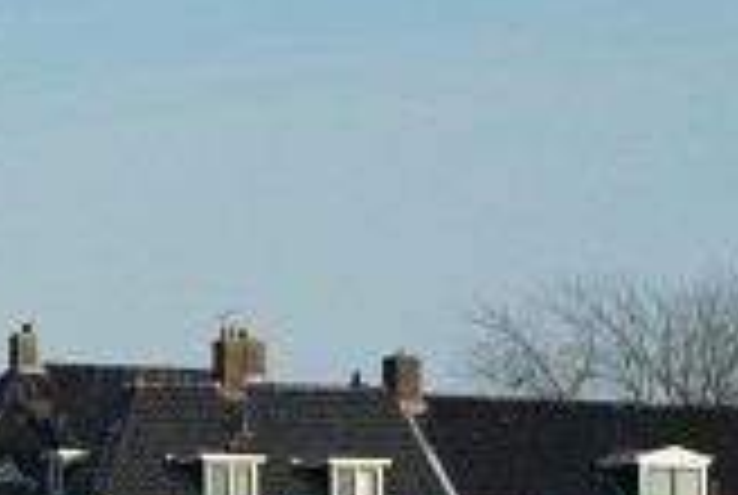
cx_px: -99
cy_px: 592
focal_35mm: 197
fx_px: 4046
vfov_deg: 7.0
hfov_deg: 10.3
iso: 200
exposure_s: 1/500
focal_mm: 48
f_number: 6.7
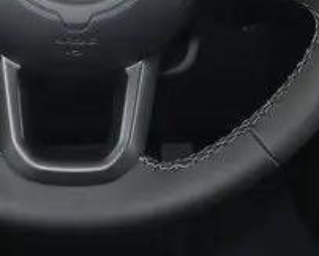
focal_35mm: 105
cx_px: 74
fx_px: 992
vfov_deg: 14.0
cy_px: -91
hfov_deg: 18.1
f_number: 5
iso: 800
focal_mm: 17
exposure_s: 1/60
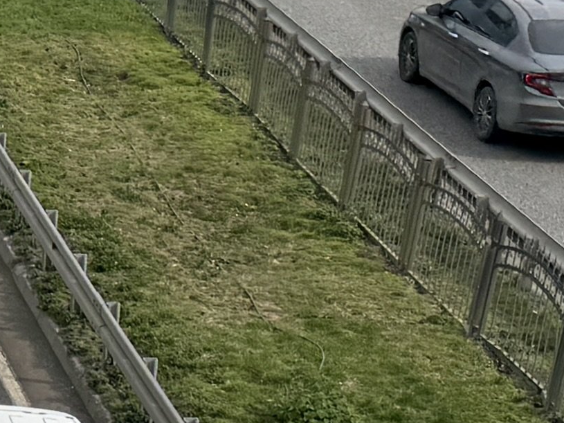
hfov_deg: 12.0
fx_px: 2411
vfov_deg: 10.0
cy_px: 370
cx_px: -516
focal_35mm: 148
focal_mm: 6.76
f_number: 1.78
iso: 80
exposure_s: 1/3597
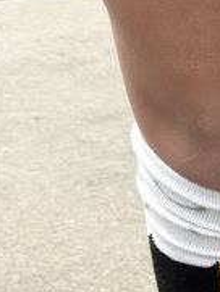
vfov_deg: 13.8
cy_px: 400
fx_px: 1151
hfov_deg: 9.5
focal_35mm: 136
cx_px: 561
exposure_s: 1/1464
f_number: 1.78
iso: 80
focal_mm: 6.76
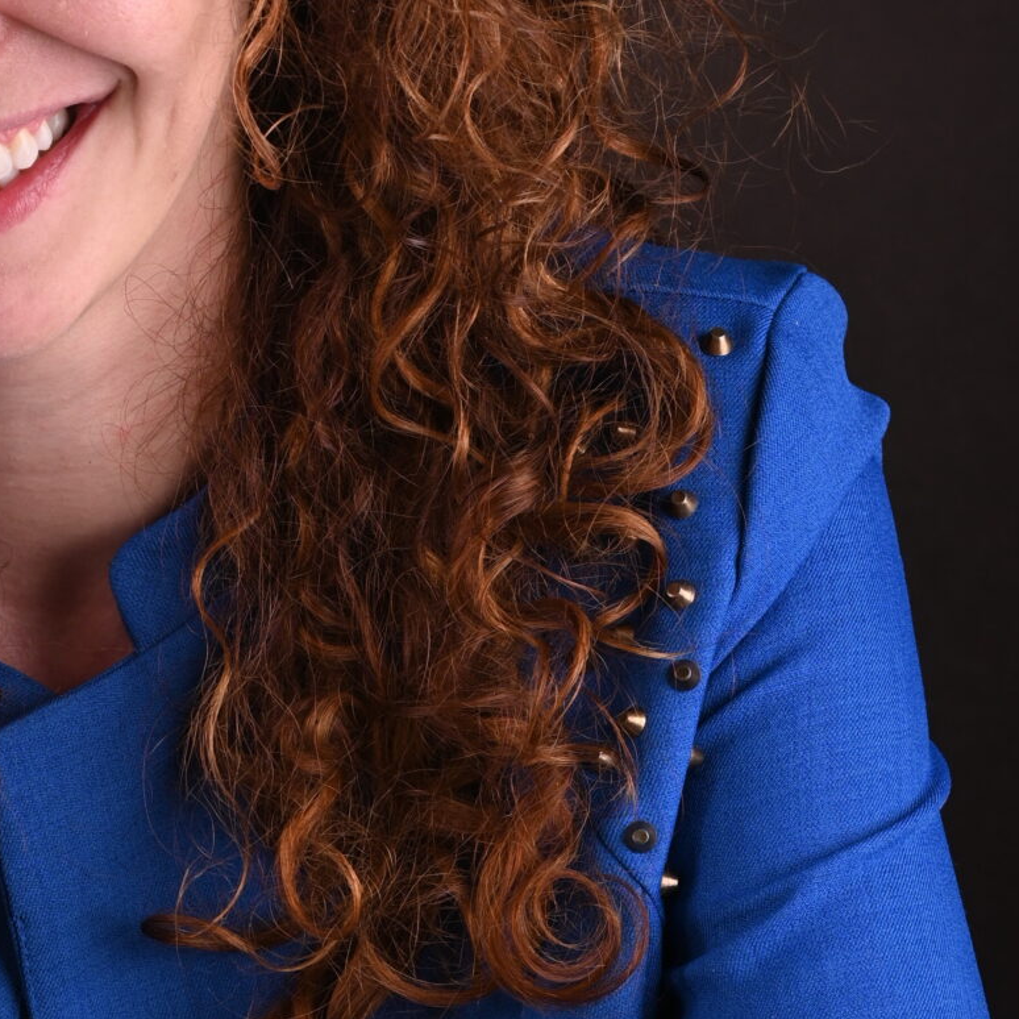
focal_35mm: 239
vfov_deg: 7.3
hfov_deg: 7.3
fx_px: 7960
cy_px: 600
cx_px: 78
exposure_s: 1/200
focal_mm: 85
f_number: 10
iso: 200
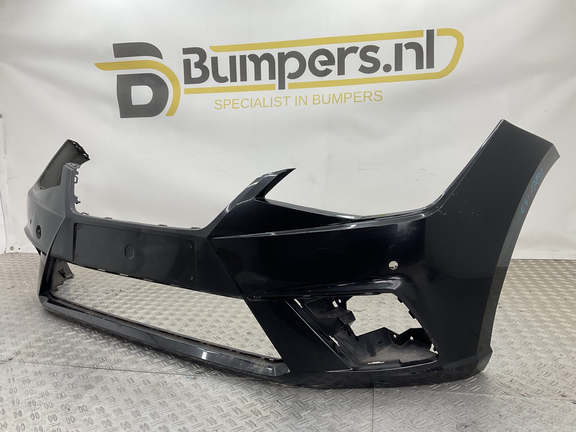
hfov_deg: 61.7
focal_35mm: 29
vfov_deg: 48.2
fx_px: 483
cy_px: 216
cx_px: 288
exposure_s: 1/120
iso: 25
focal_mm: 3
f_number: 1.8
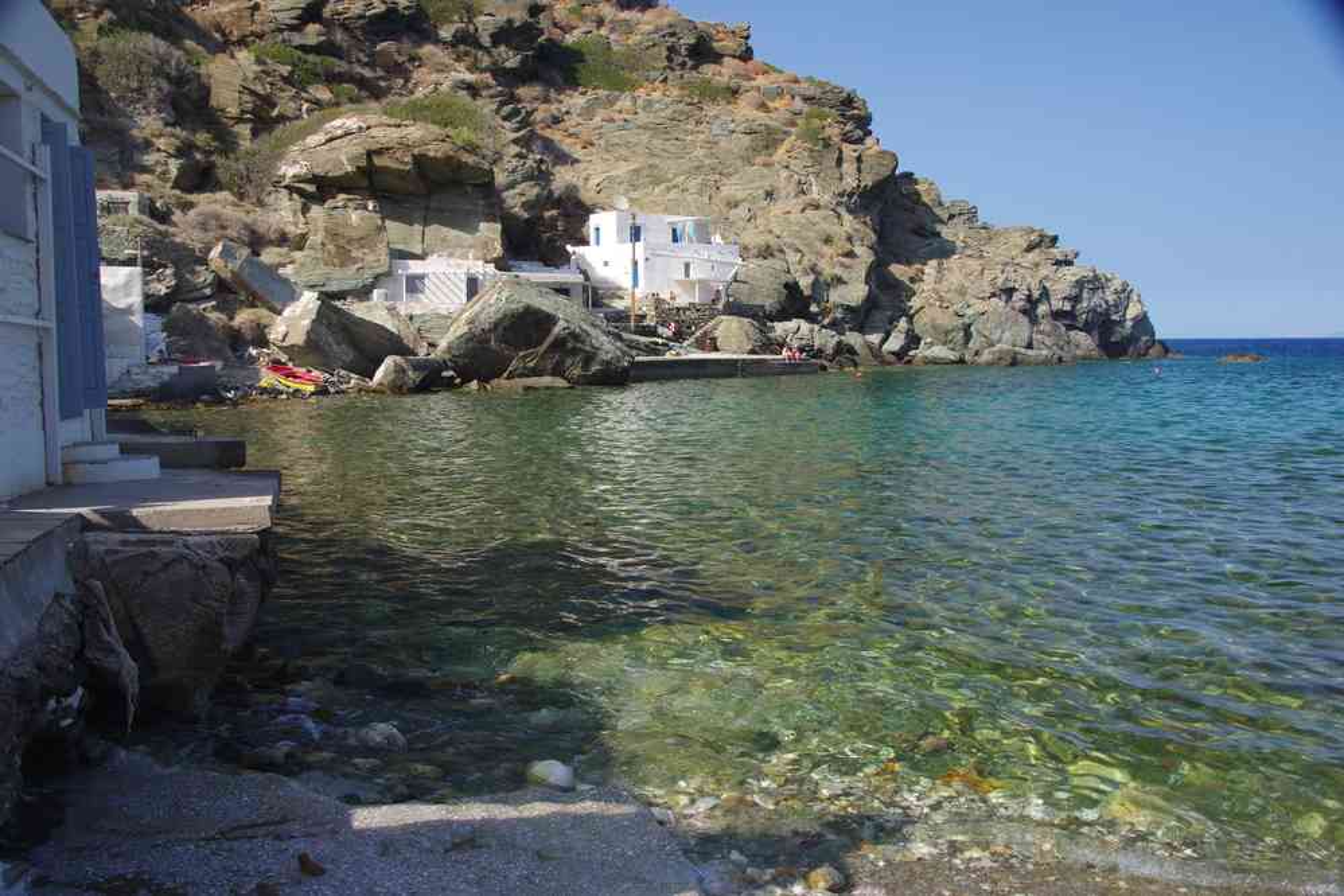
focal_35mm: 33
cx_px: 672
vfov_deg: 40.0
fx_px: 1232
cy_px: 448
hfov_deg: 57.2
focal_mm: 21.9
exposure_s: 1/60
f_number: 11
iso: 200
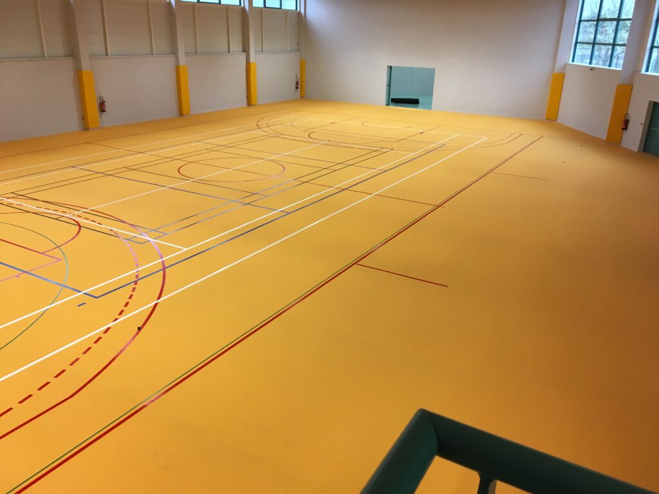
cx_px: 330
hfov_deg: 61.7
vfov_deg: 48.2
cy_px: 247
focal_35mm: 29
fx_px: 552
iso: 50
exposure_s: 1/33
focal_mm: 4.15
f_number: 2.2
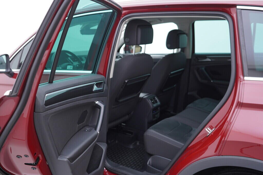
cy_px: 88
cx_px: 132
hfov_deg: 53.1
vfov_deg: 36.9
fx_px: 263
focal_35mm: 36
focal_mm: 24
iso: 125
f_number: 2.8
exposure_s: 1/40
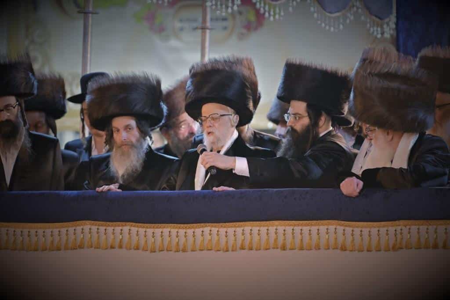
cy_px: 150
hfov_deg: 6.9
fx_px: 3749
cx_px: 225
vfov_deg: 4.6
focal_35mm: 300
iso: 800
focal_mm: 200
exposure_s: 1/125
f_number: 2.8
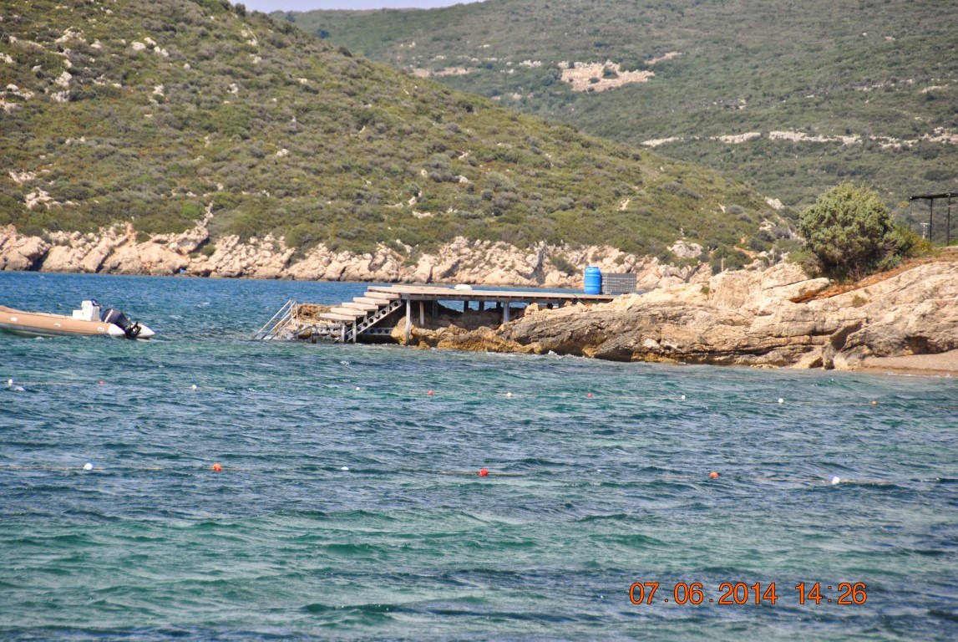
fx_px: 5995
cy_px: 321
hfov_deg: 9.1
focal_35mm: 225
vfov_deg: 6.1
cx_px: 479
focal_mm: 150
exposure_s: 1/800
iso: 200
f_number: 5.6
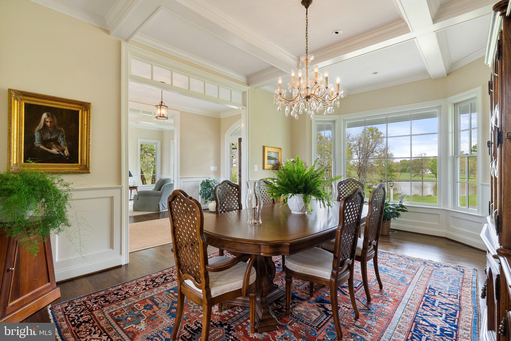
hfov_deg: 96.7
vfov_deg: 73.8
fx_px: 227
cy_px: 170
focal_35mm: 16
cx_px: 256
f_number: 10
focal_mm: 16
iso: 640
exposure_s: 1/6
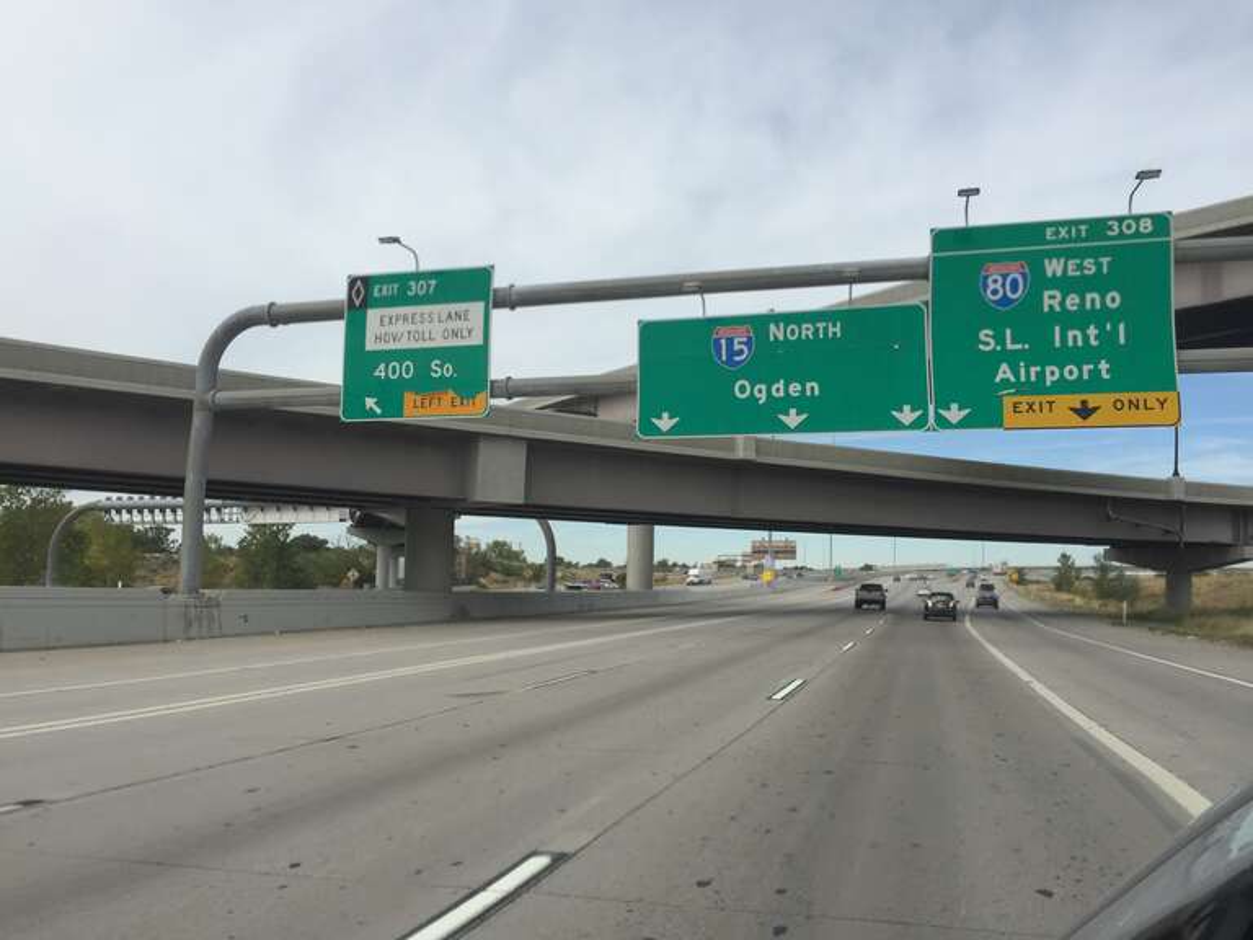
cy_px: 470
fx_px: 1050
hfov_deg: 61.7
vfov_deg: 48.2
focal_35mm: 29
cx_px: 626
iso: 32
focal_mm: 4.15
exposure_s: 1/2326
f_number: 2.2
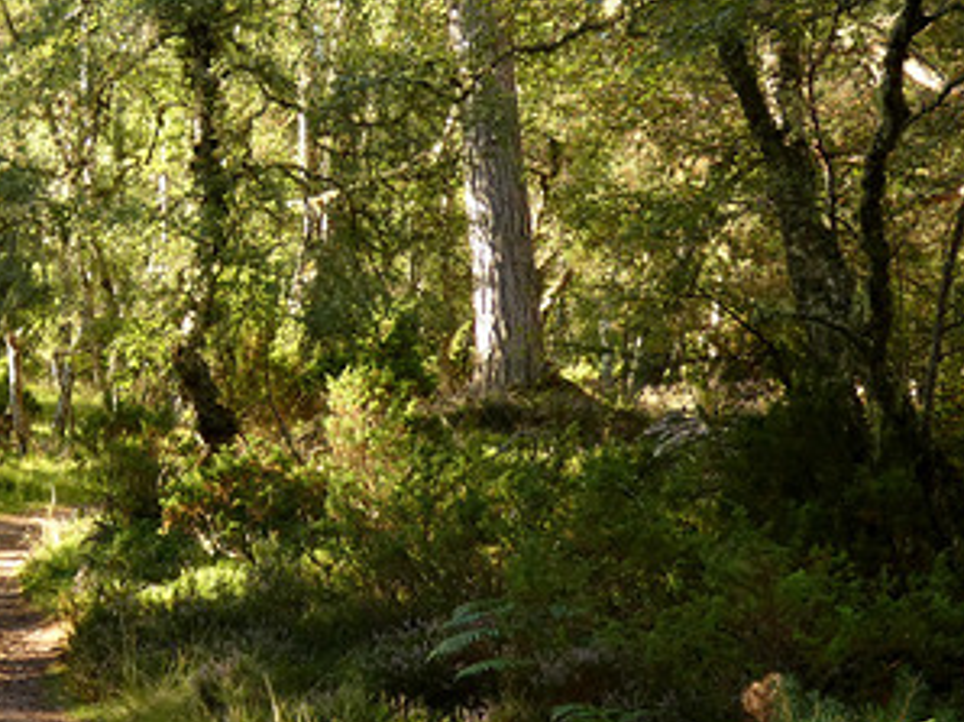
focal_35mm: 123
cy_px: 201
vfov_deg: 12.0
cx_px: 16
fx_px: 3423
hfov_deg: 15.7
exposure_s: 1/80
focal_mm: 10.8
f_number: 4.1
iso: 160
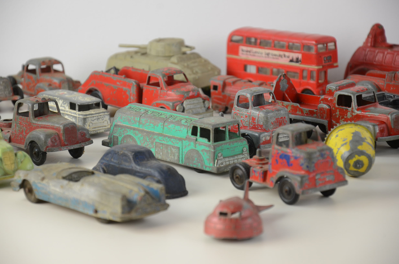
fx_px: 1742
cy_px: 132
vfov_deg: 8.7
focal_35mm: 158
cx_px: 200
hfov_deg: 13.1
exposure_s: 1/60
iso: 500
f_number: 5.6
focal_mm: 105
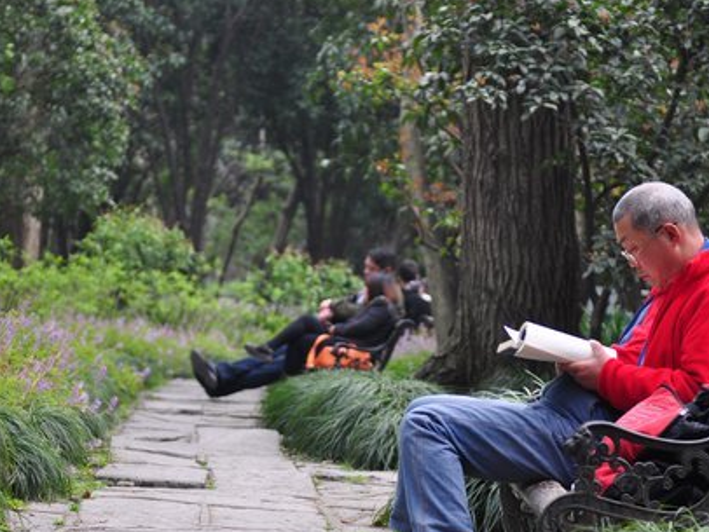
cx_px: 351
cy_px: 308
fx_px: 3054
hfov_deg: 13.2
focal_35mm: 149
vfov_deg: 10.0
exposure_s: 1/250
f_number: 2.8
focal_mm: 70
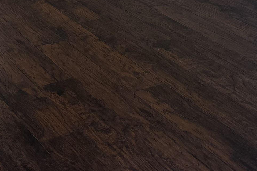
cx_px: 46
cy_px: -98
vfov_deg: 15.5
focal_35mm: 80
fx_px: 571
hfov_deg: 24.9
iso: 200
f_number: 1.78
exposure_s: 1/88
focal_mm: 6.76
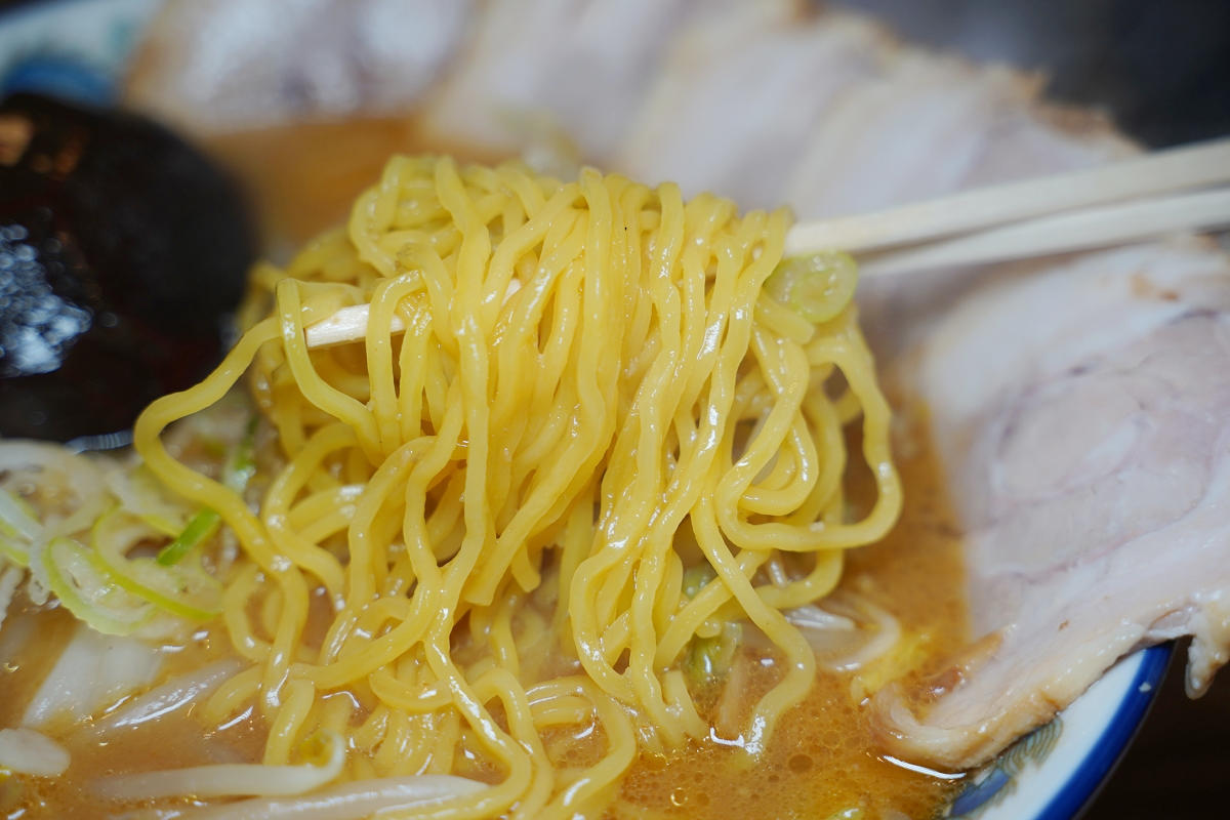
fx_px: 2562
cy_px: 410
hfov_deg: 27.0
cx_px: 615
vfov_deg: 18.2
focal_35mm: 75
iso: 160
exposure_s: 1/80
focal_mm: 75
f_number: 4
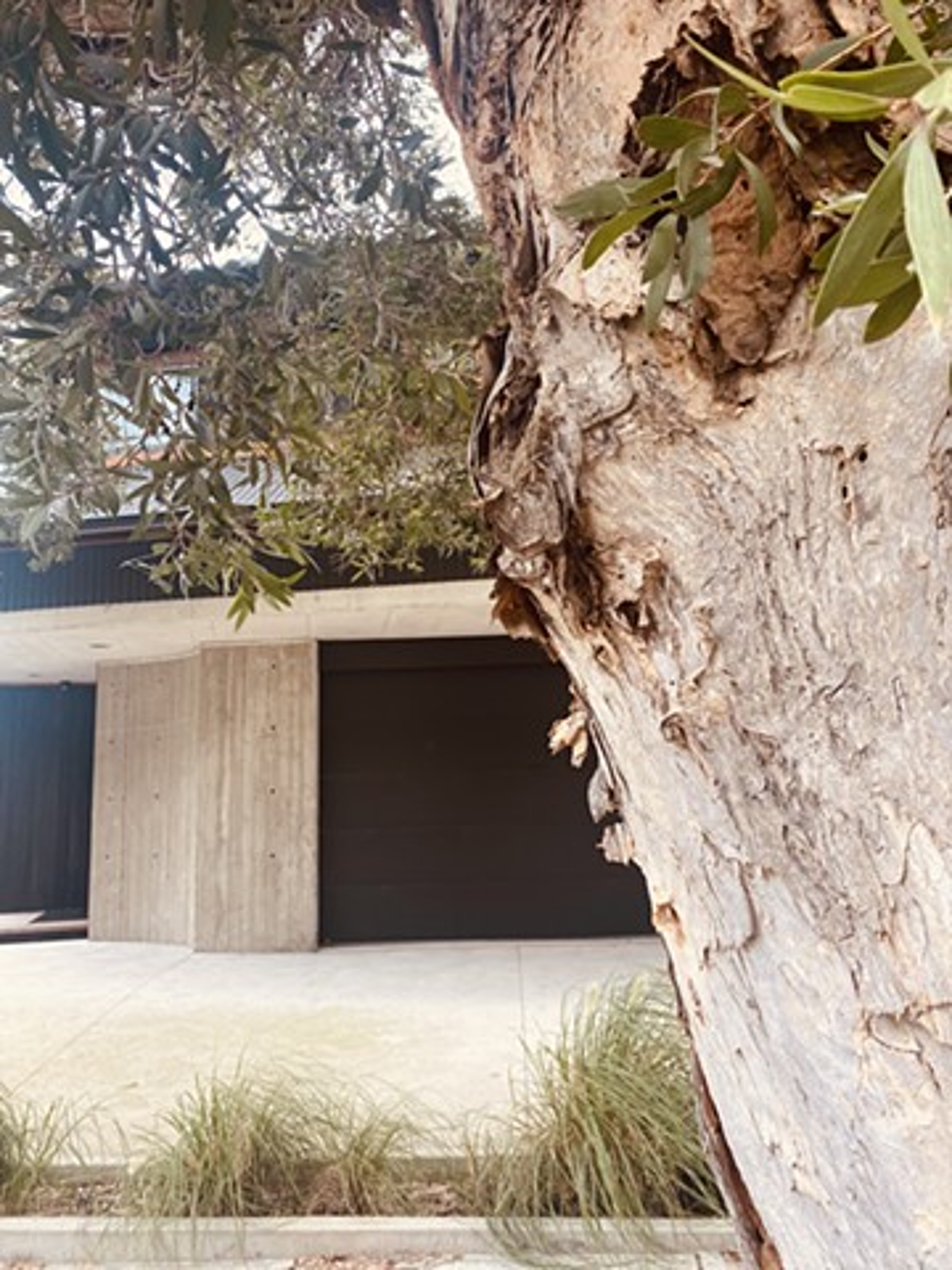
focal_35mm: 26
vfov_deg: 67.3
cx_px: 476
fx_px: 953
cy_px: 635
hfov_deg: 53.1
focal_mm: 4.2
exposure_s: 1/247
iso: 32
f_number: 1.8
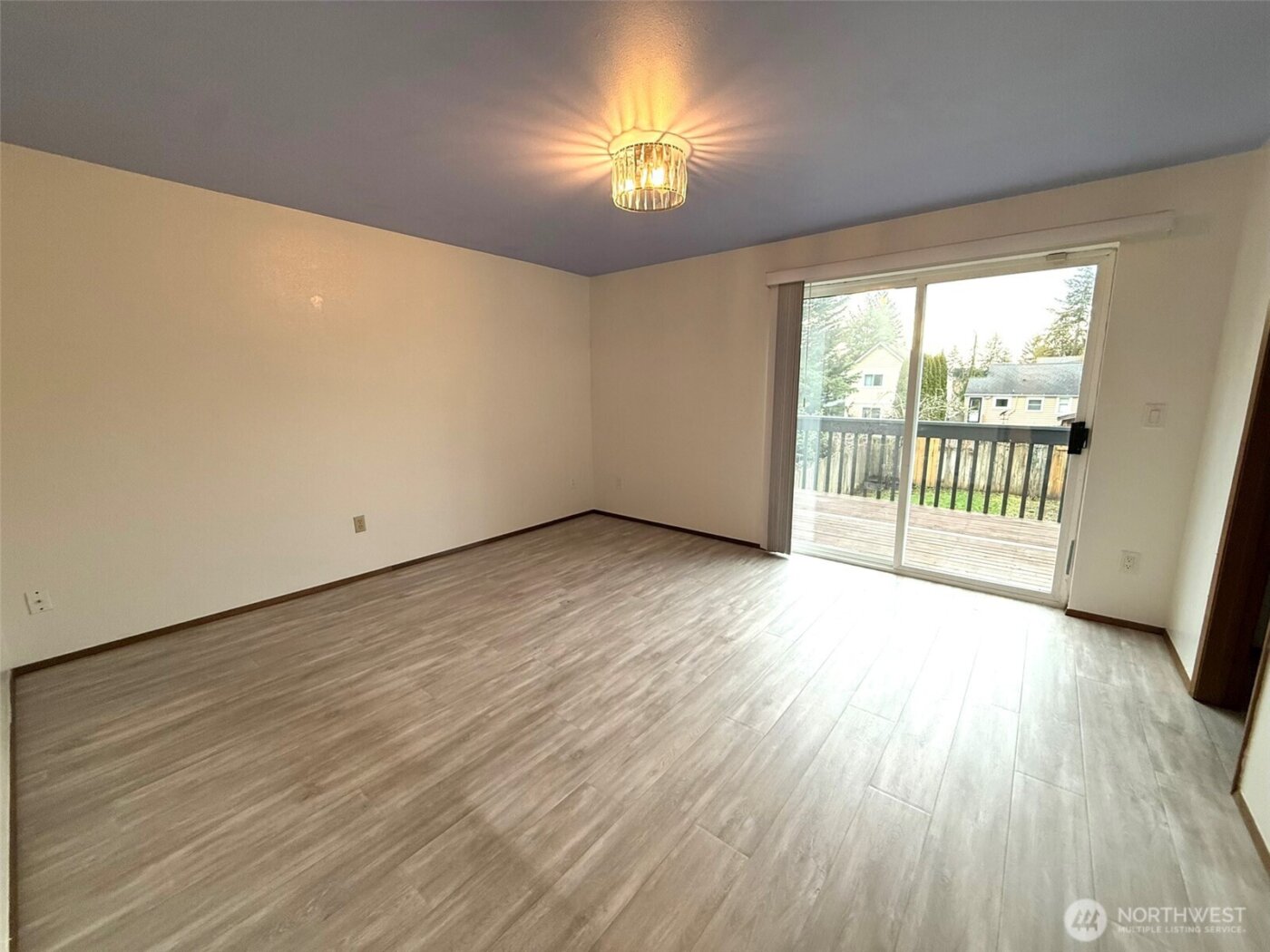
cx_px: 635
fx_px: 514
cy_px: 476
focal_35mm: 14
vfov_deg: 85.7
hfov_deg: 102.1
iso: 160
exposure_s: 1/120
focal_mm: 2.22
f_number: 2.2
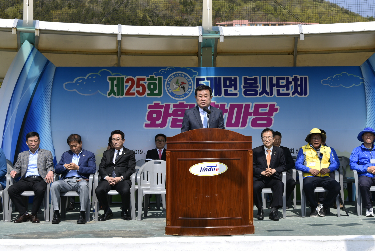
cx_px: 209
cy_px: 112
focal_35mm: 57
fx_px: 594
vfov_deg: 23.8
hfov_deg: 35.0
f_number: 5.6
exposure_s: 1/200
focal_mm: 48
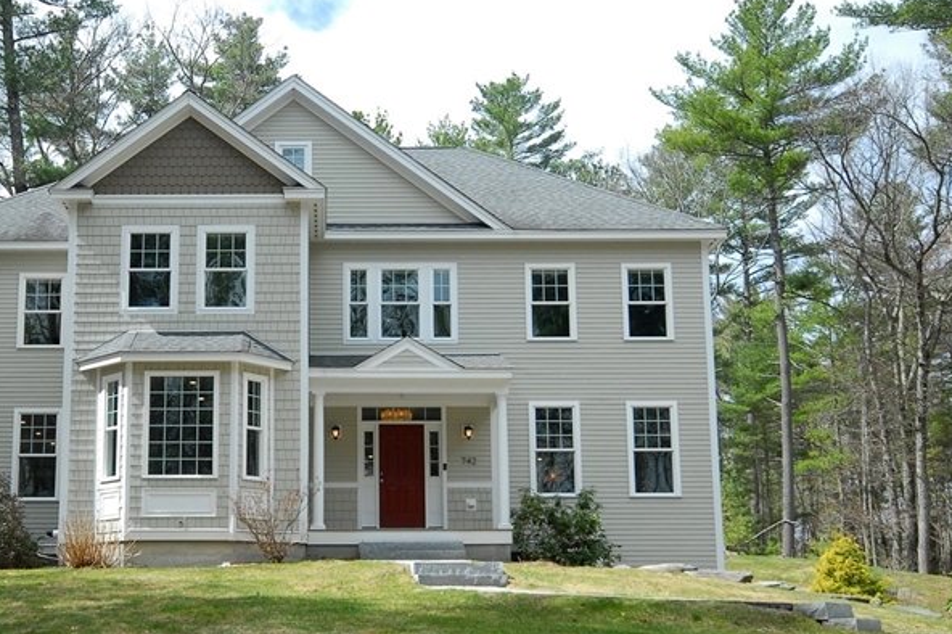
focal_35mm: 52
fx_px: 1374
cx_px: 323
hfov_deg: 37.8
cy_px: 415
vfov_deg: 25.8
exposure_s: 1/200
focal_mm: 20
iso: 200
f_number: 8
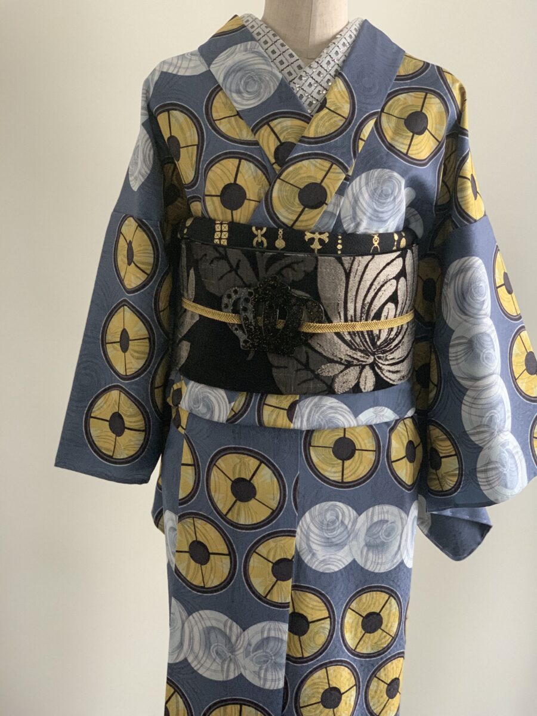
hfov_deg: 28.0
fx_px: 1076
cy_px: 358
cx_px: 268
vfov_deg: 36.8
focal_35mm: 52
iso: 400
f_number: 2.4
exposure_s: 1/60
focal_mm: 6
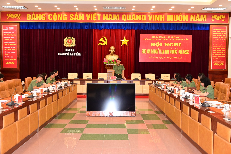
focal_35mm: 39
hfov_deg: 49.6
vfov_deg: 34.2
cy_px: 77
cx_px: 116
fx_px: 250
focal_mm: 26
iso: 3200
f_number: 4
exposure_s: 1/200
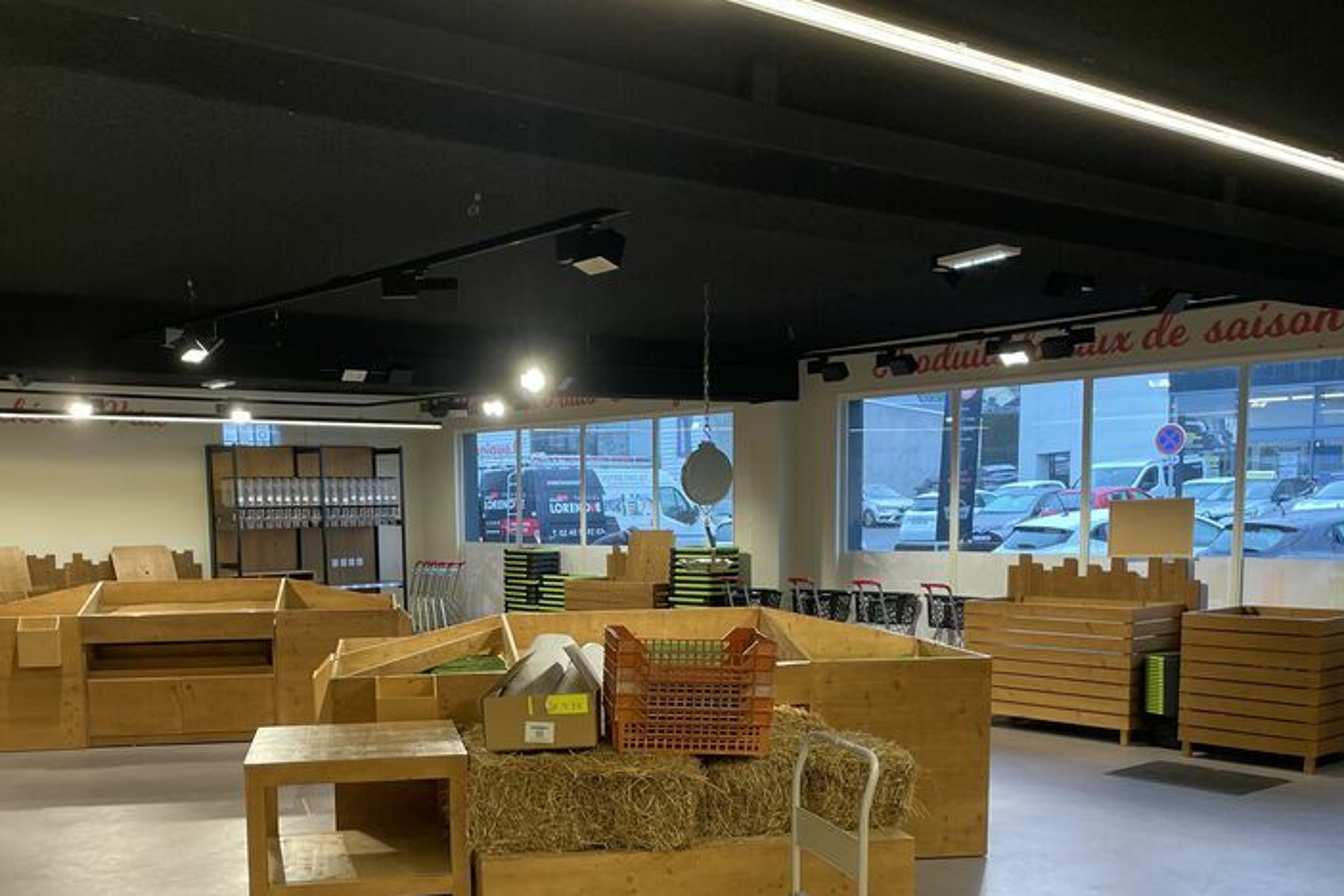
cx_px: 534
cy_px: 668
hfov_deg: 51.5
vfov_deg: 35.2
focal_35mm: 37
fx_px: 1381
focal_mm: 4.2
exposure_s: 1/100
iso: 80
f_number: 1.6
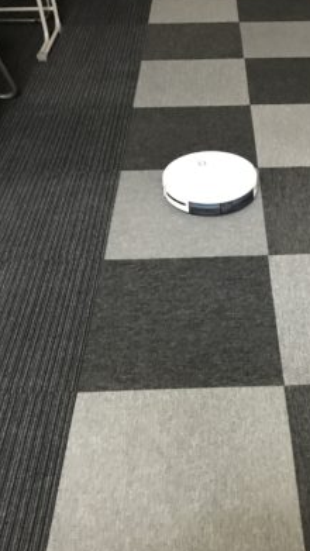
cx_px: 233
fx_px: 570
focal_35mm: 39
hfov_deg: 29.9
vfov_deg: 51.5
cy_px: 311
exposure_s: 1/5
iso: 100
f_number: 1.8
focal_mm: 3.99
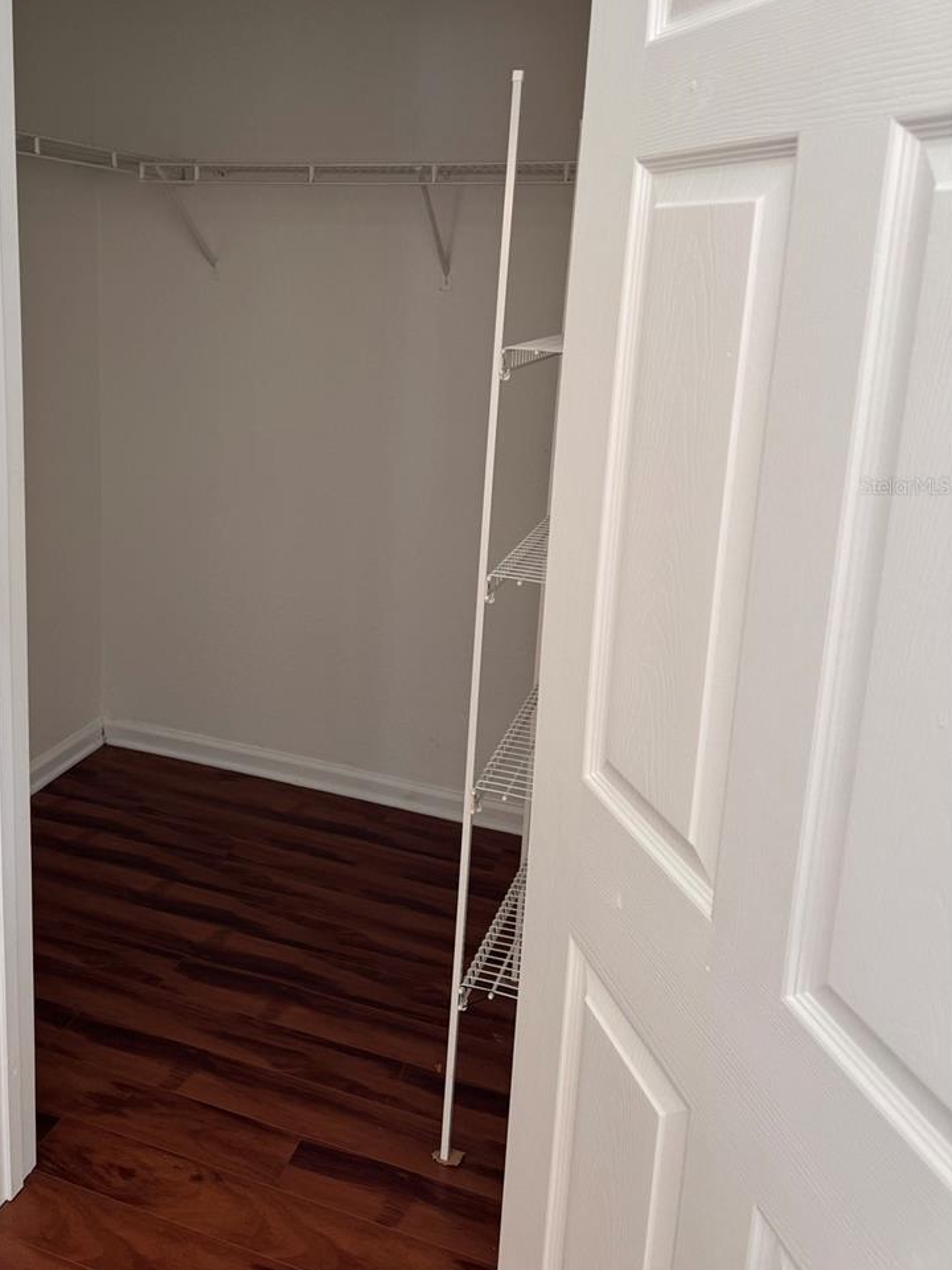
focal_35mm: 30
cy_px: 486
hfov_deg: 46.4
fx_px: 1100
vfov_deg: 59.3
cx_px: 360
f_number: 1.78
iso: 125
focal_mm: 6.76
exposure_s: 1/60
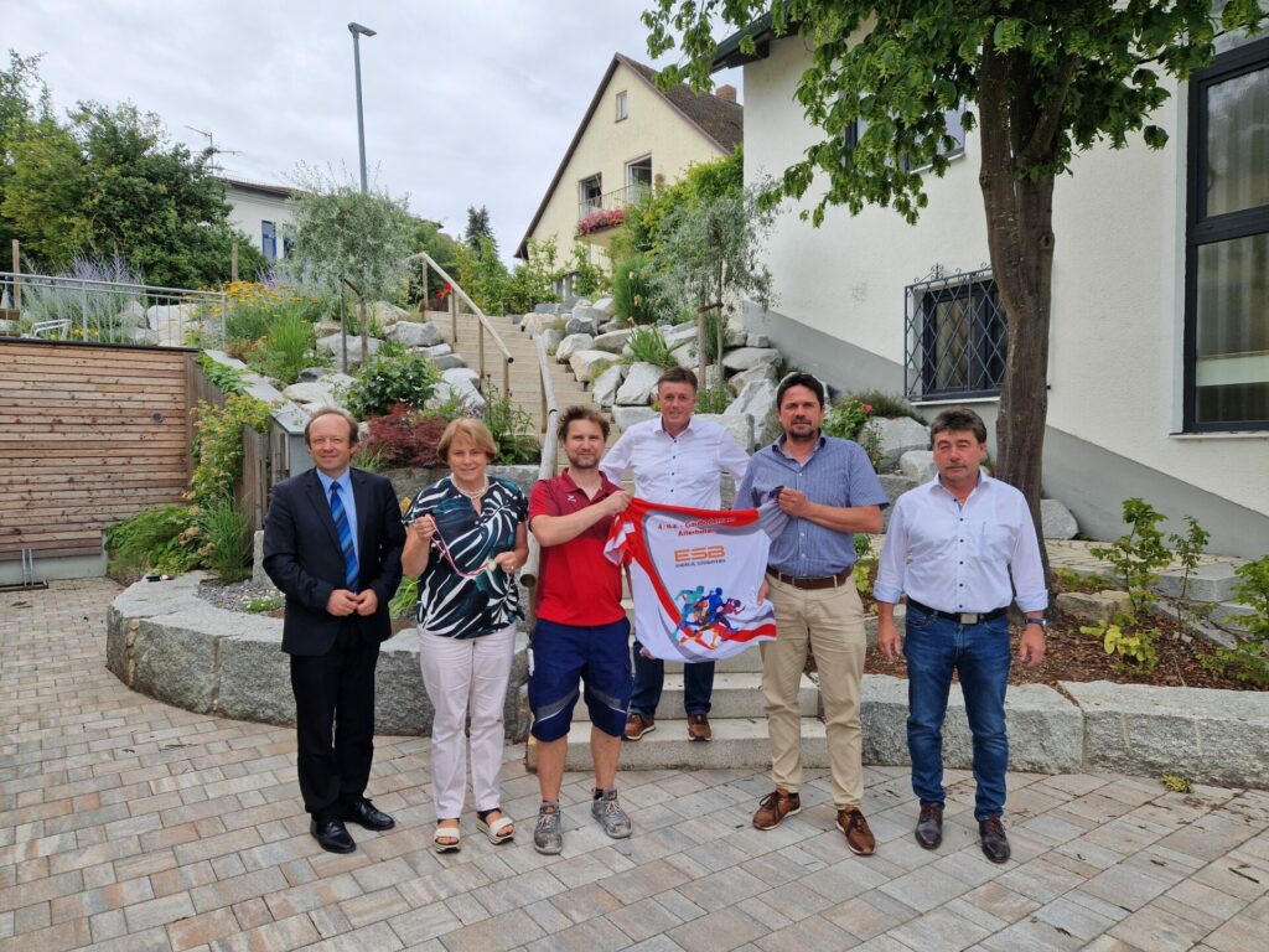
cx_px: 634
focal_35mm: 23
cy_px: 476
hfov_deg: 73.9
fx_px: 843
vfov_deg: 58.9
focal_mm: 5.4
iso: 50
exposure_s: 1/1064
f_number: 1.8
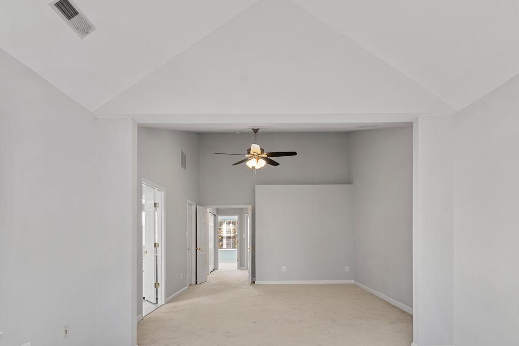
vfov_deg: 59.8
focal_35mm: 20
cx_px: 268
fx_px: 288
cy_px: 243
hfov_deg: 83.9
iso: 100
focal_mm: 14
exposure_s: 1/30
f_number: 4
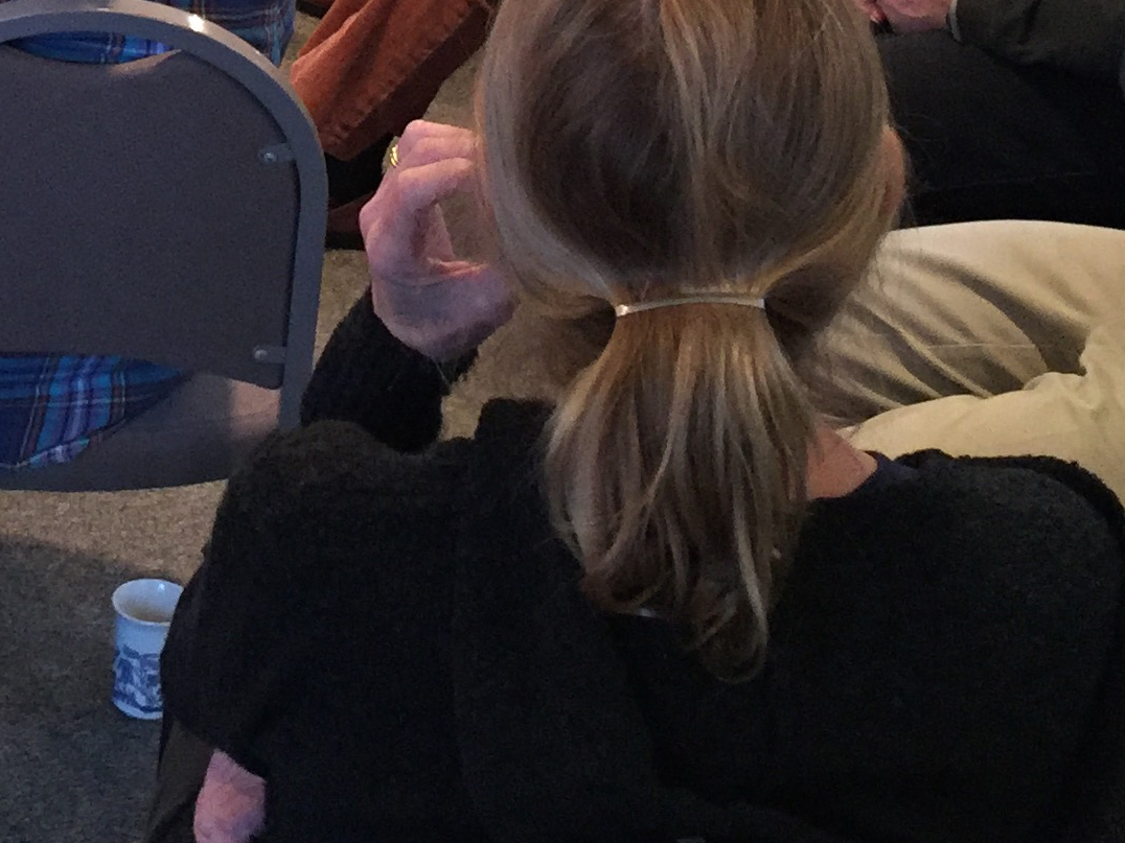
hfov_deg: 21.3
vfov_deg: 16.1
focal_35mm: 88
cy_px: -178
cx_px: -64
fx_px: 2860
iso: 250
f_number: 2.2
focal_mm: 4.15
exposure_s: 1/15
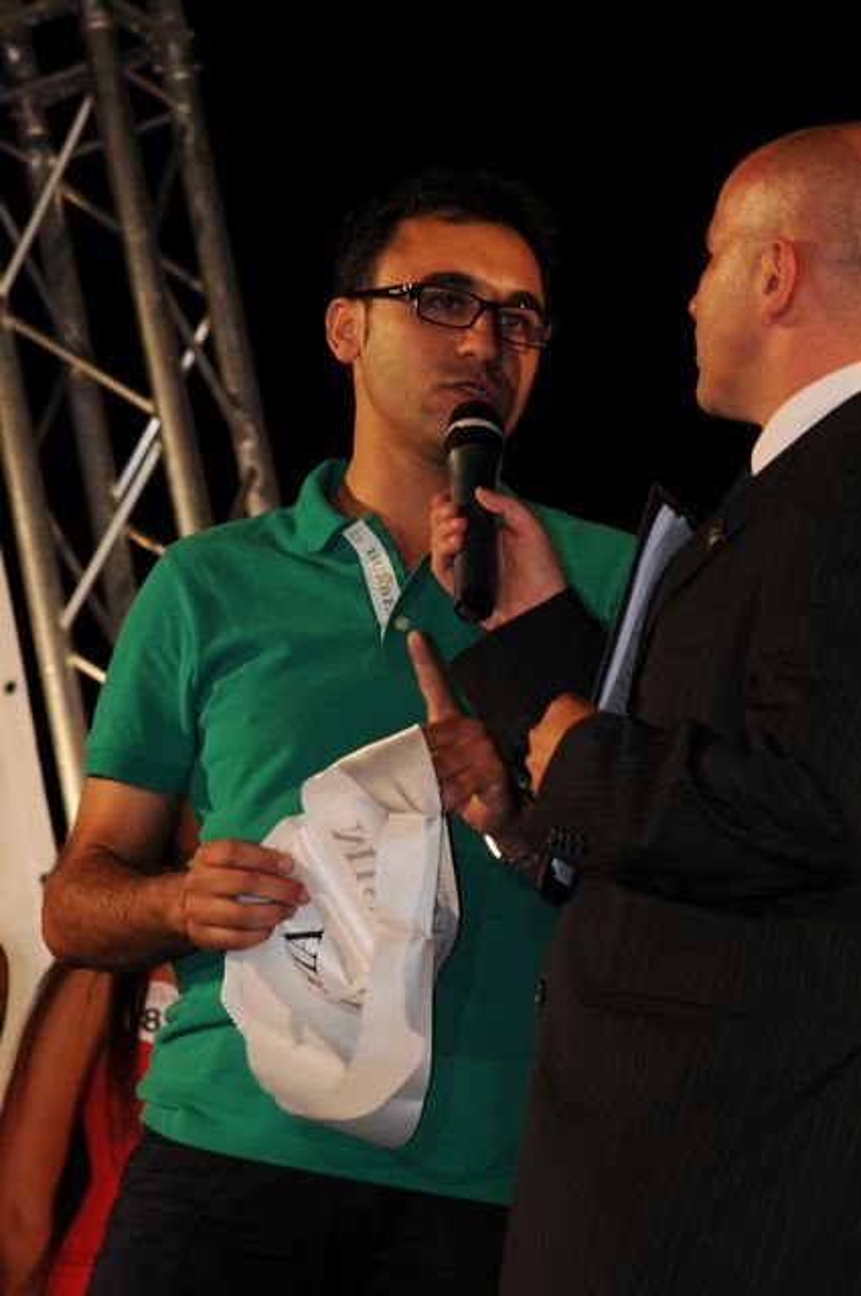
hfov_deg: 7.6
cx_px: 430
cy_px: 648
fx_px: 6475
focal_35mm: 180
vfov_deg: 11.4
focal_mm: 120
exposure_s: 1/60
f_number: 5.6
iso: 200
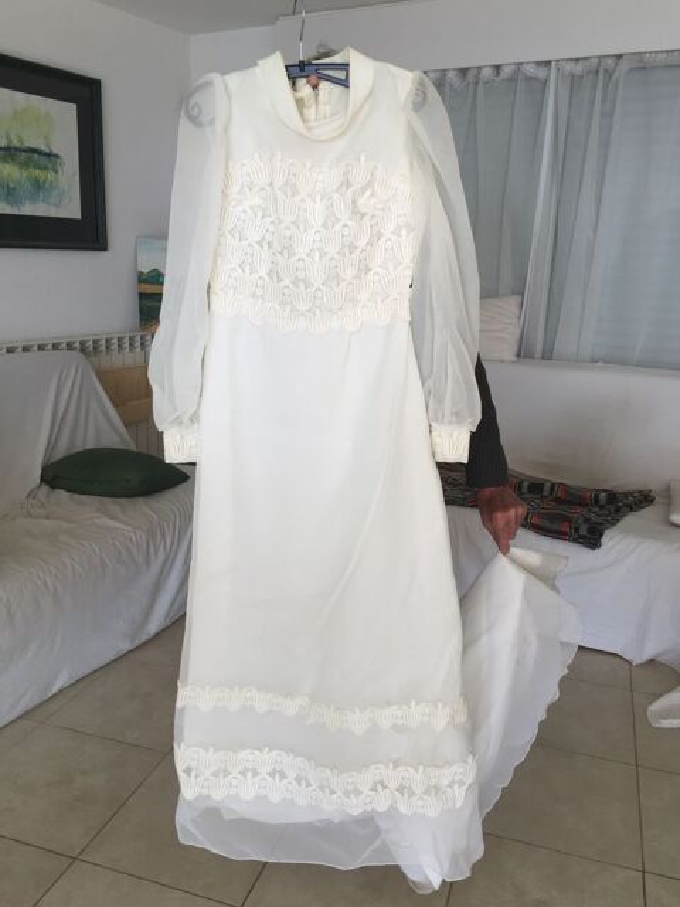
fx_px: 760
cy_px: 454
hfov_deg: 48.2
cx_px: 340
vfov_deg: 61.7
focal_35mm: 29
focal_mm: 4.15
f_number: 2.2
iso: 40
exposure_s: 1/100
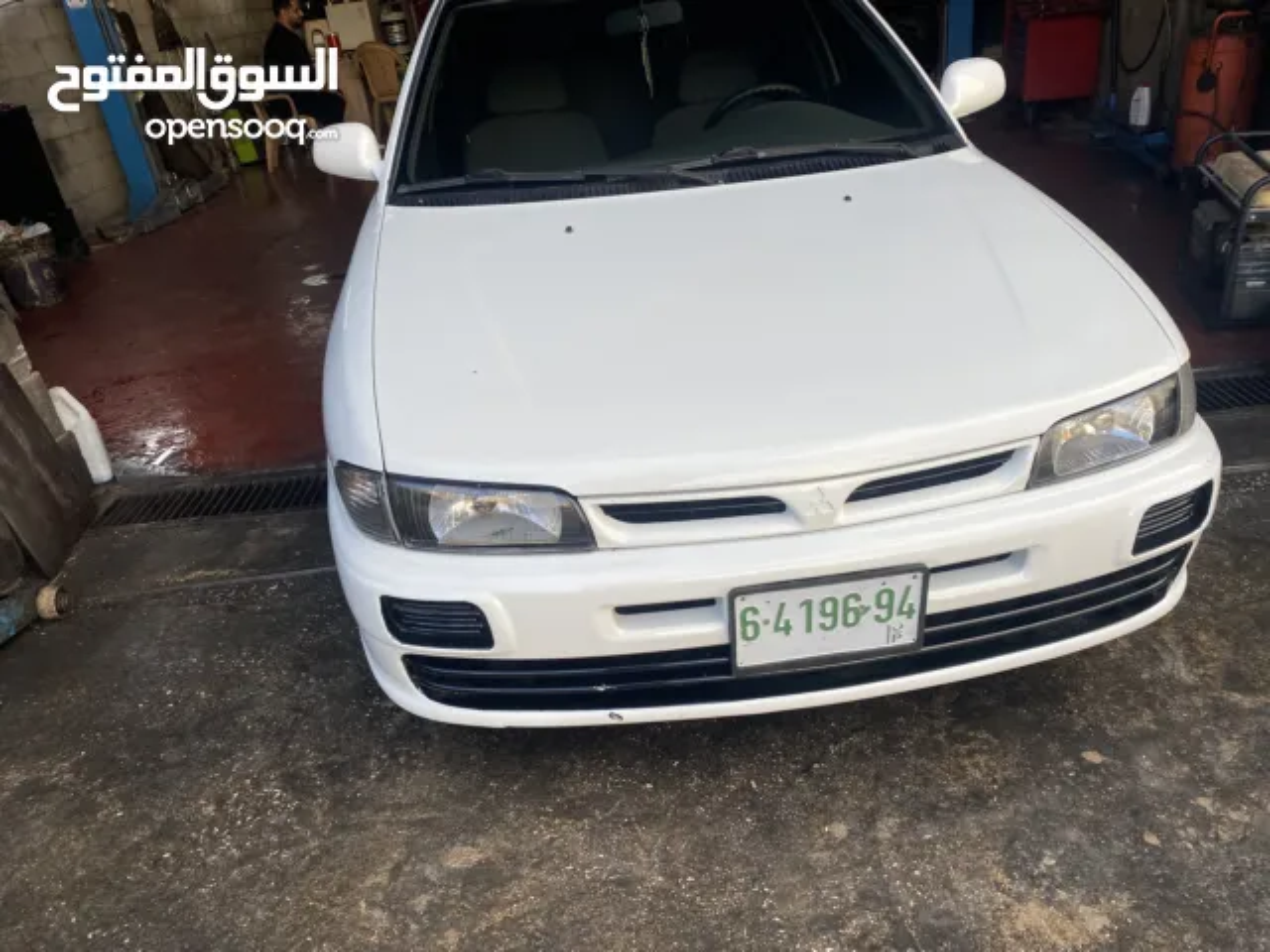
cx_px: 635
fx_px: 954
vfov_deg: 53.1
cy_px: 476
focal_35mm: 26
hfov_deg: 67.3
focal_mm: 4.25
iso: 32
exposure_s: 1/432
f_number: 1.8
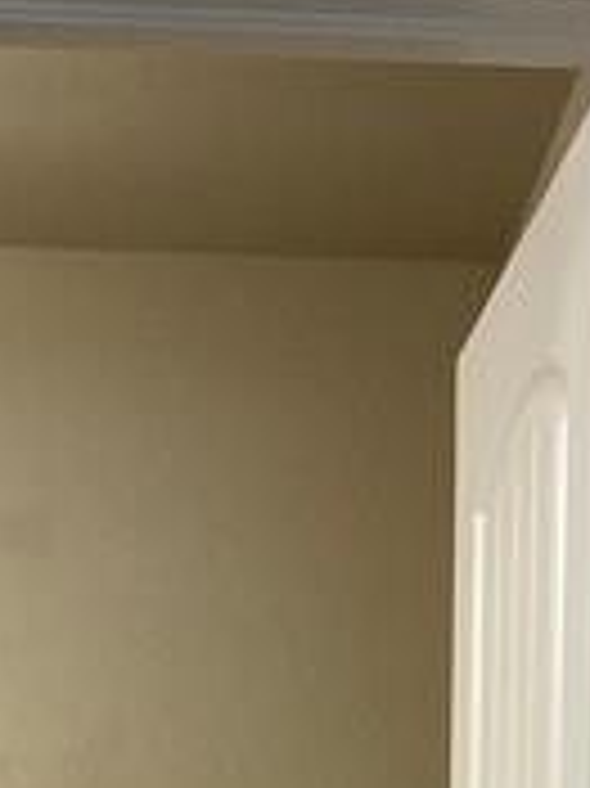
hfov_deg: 13.9
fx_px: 2412
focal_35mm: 106
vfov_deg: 16.7
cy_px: 1207
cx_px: 207
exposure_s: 1/60
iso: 40
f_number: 1.8
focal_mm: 3
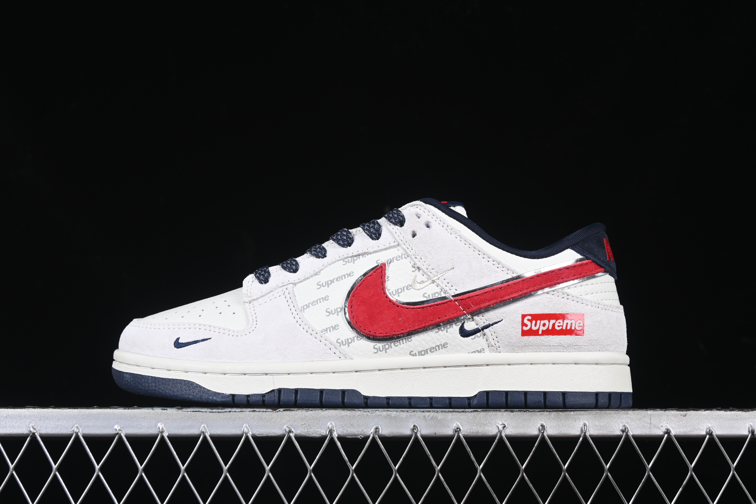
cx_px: 378
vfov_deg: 18.2
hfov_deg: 27.0
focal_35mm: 75
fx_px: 1575
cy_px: 252
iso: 160
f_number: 8
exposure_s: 1/80
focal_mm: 50
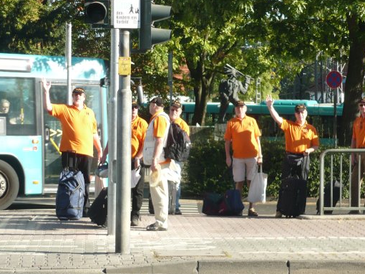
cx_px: 210
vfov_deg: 11.8
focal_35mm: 126
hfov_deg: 15.6
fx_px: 1328
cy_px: 130
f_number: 3.9
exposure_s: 1/250
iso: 100
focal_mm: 11.1
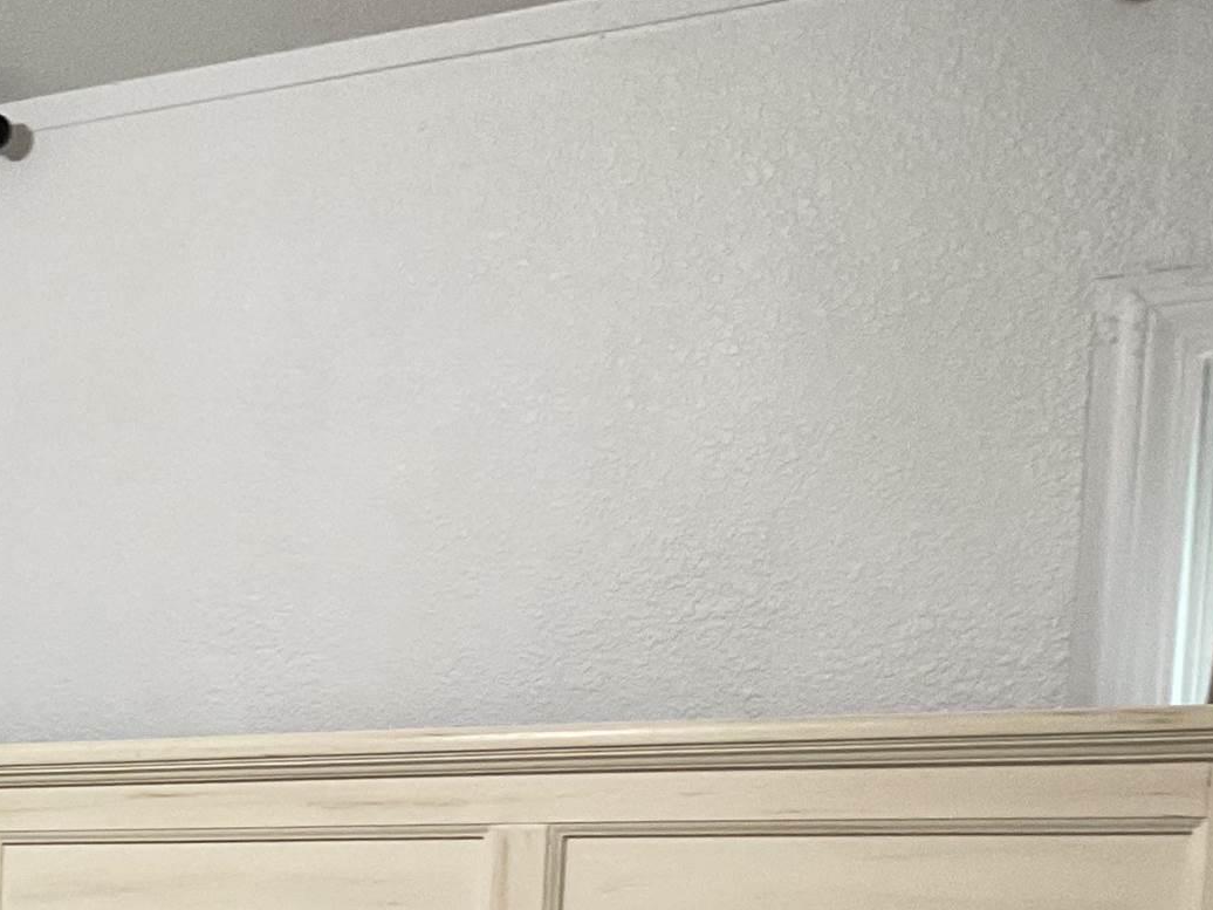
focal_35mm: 86
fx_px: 3014
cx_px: -550
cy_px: 1322
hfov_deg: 20.0
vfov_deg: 15.9
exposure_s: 1/60
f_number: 1.8
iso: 80
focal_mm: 3
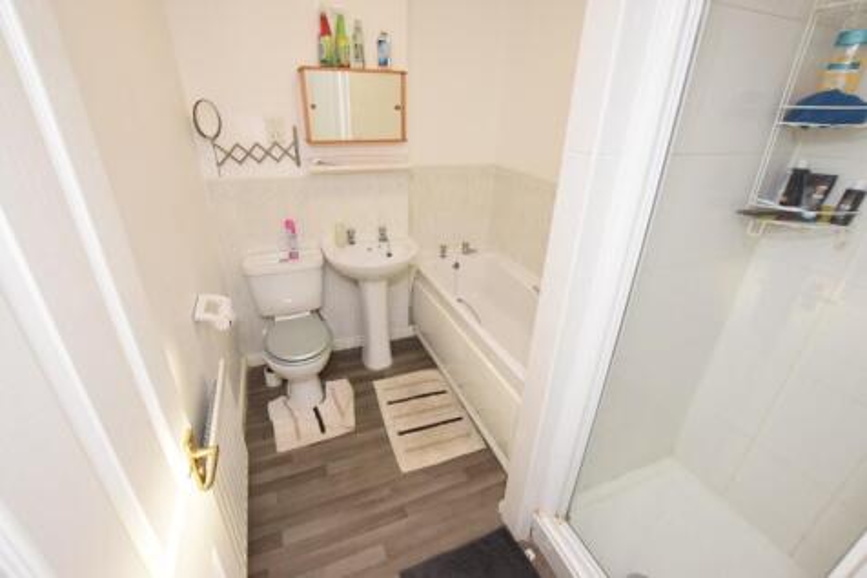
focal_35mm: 15
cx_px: 434
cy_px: 289
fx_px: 361
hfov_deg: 100.4
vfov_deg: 77.3
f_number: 5.6
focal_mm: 10
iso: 800
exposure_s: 1/125
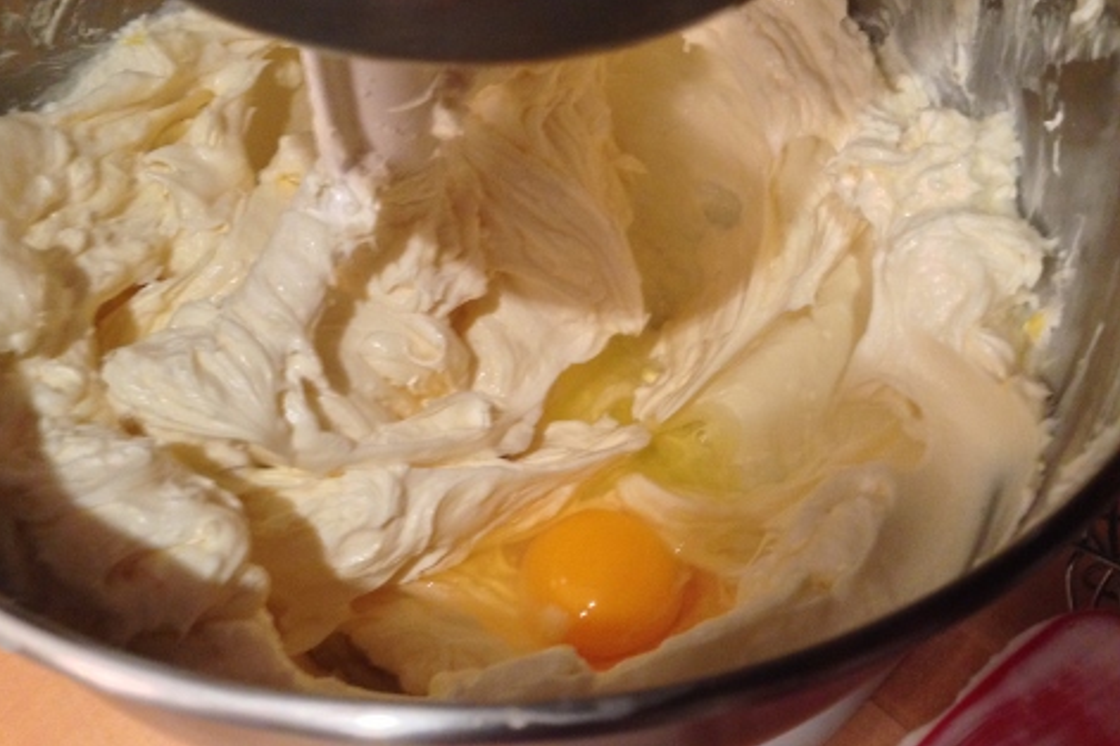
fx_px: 1089
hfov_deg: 54.4
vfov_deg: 37.8
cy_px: 321
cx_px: 552
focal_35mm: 35
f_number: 2.4
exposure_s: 1/20
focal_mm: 4.12
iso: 320
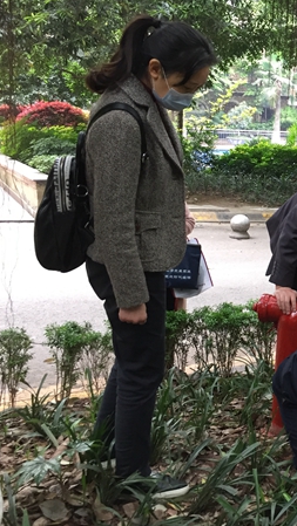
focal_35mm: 45
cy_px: 268
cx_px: 371
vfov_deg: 45.5
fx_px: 629
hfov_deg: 23.8
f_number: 2.2
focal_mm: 4.15
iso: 64
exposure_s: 1/33
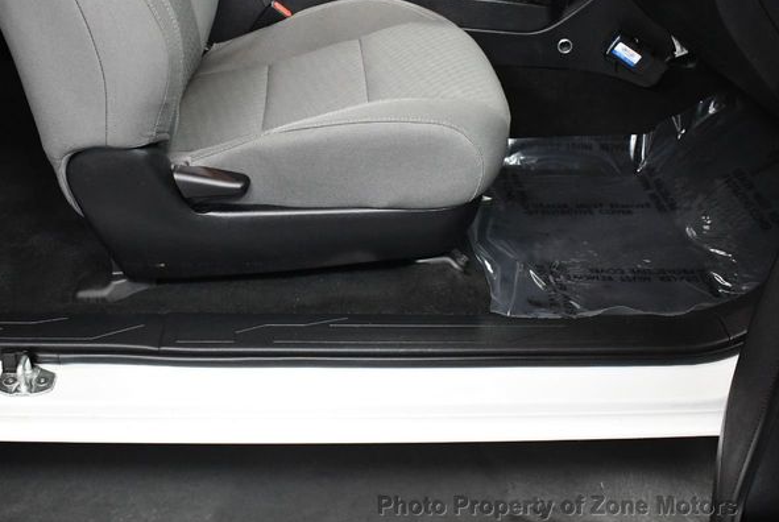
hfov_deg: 49.4
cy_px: 248
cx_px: 359
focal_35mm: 39
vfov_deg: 34.3
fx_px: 845
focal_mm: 18
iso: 3200
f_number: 3.5
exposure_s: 1/125
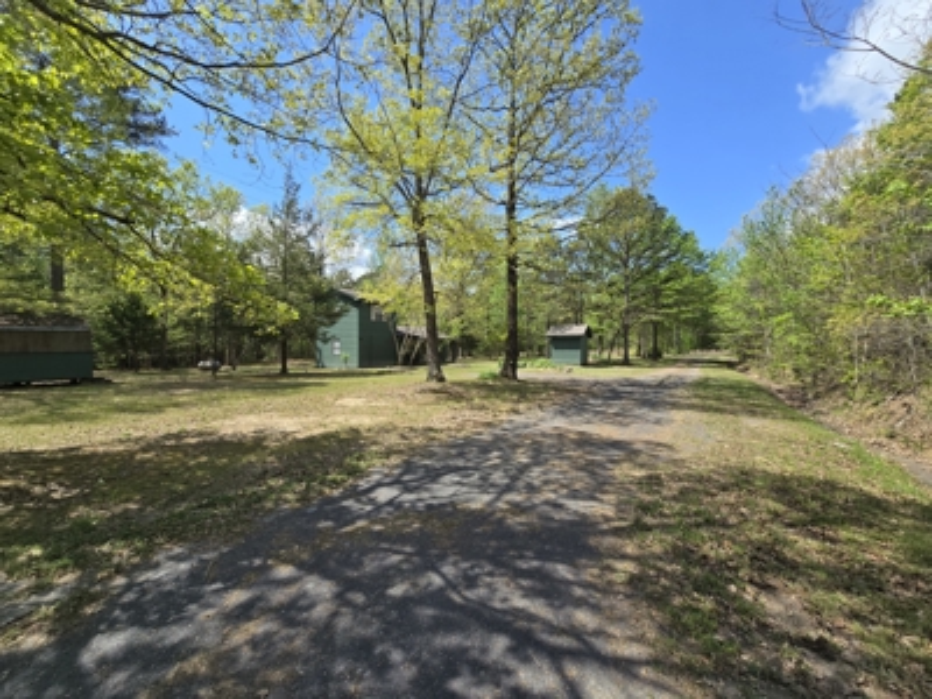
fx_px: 350
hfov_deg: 106.2
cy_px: 350
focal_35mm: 13
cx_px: 466
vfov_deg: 89.9
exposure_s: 1/1433
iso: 50
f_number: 2.2
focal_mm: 2.2
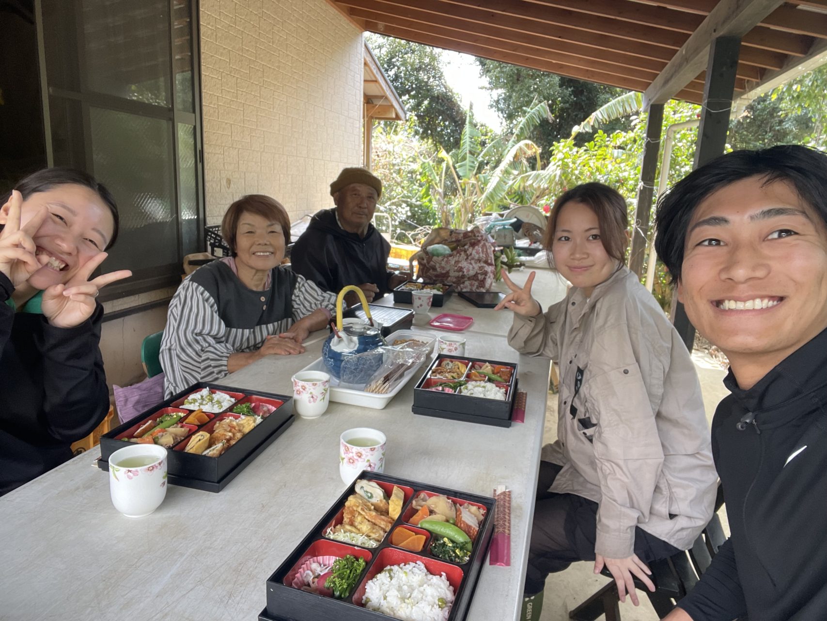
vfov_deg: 58.9
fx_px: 549
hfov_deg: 73.9
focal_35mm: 23
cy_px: 310
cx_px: 414
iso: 100
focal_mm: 2.71
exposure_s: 1/111
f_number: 2.2
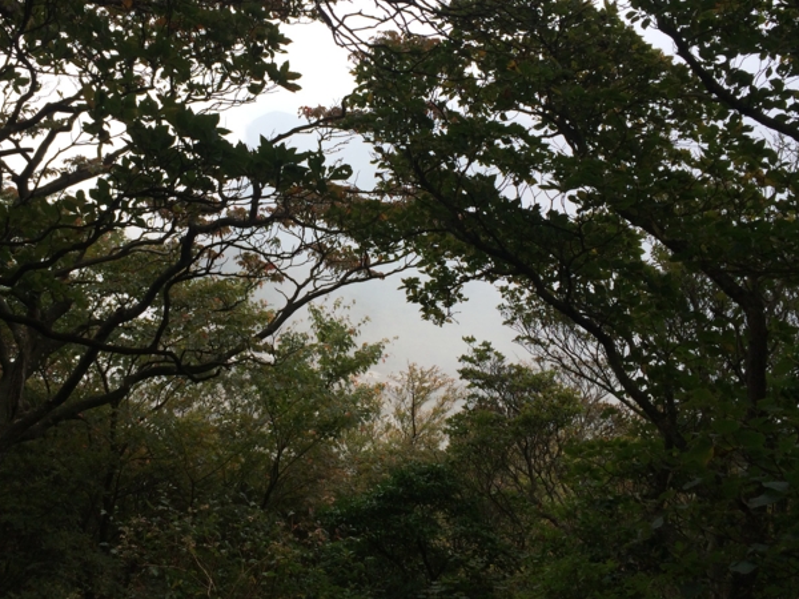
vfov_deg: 35.9
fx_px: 923
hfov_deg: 46.4
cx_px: 305
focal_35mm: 40
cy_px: 248
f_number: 2.2
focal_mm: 4.12
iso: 32
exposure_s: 1/760
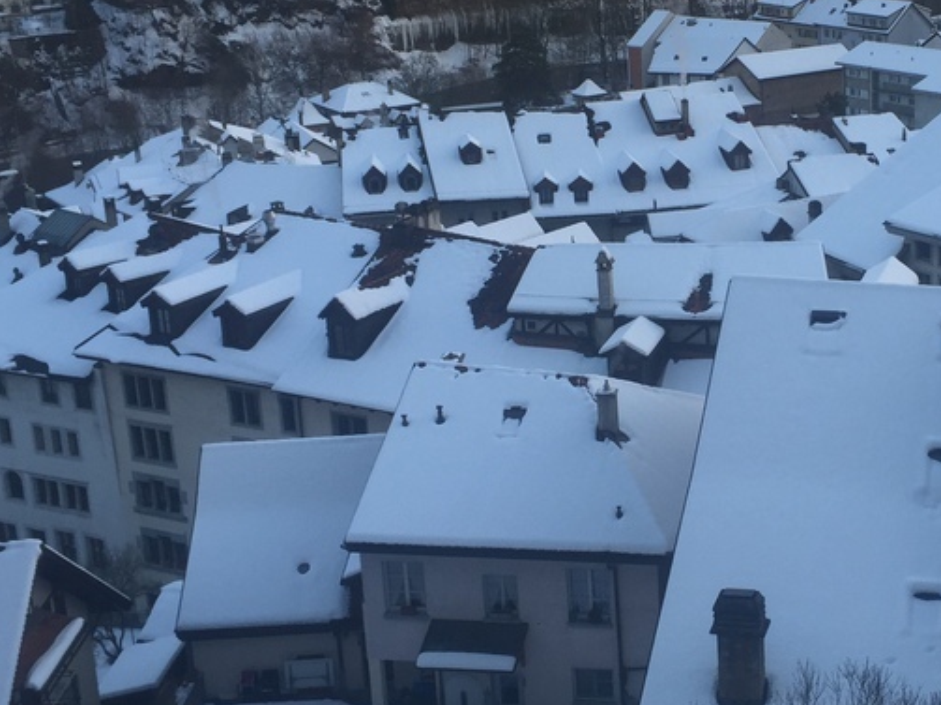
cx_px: 741
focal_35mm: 59
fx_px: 1603
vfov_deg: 24.8
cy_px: 292
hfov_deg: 31.9
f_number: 2.2
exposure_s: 1/50
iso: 32
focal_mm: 4.15
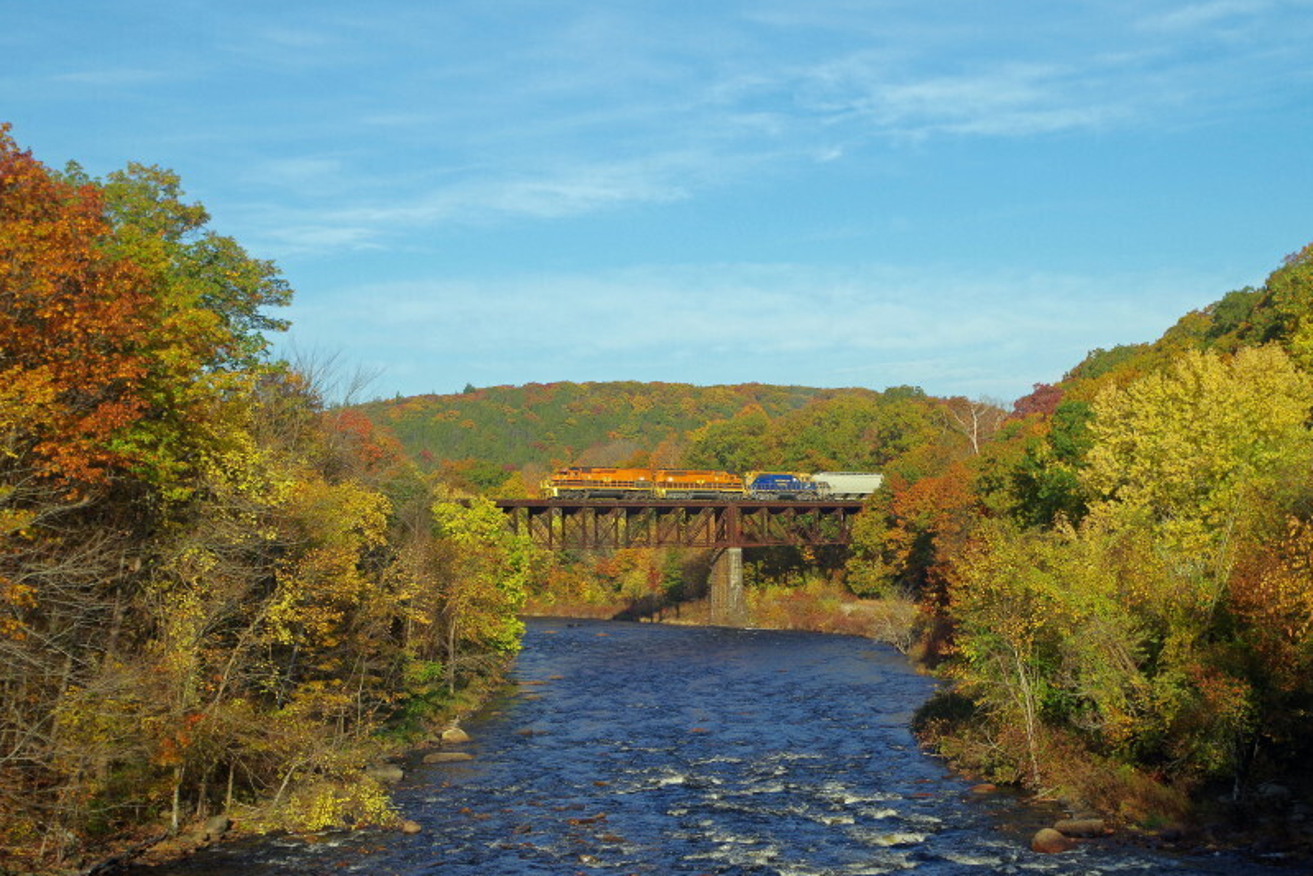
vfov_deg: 26.0
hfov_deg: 38.2
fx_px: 1897
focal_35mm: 52
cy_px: 448
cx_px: 657
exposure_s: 1/1000
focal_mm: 32.5
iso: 200
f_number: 5.6
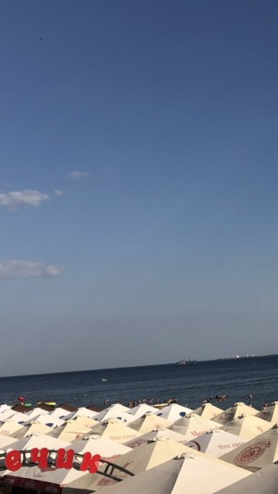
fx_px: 865
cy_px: 278
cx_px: 368
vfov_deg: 31.9
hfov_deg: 17.1
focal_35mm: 66
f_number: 1.8
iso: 25
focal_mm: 3.99
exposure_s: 1/3690
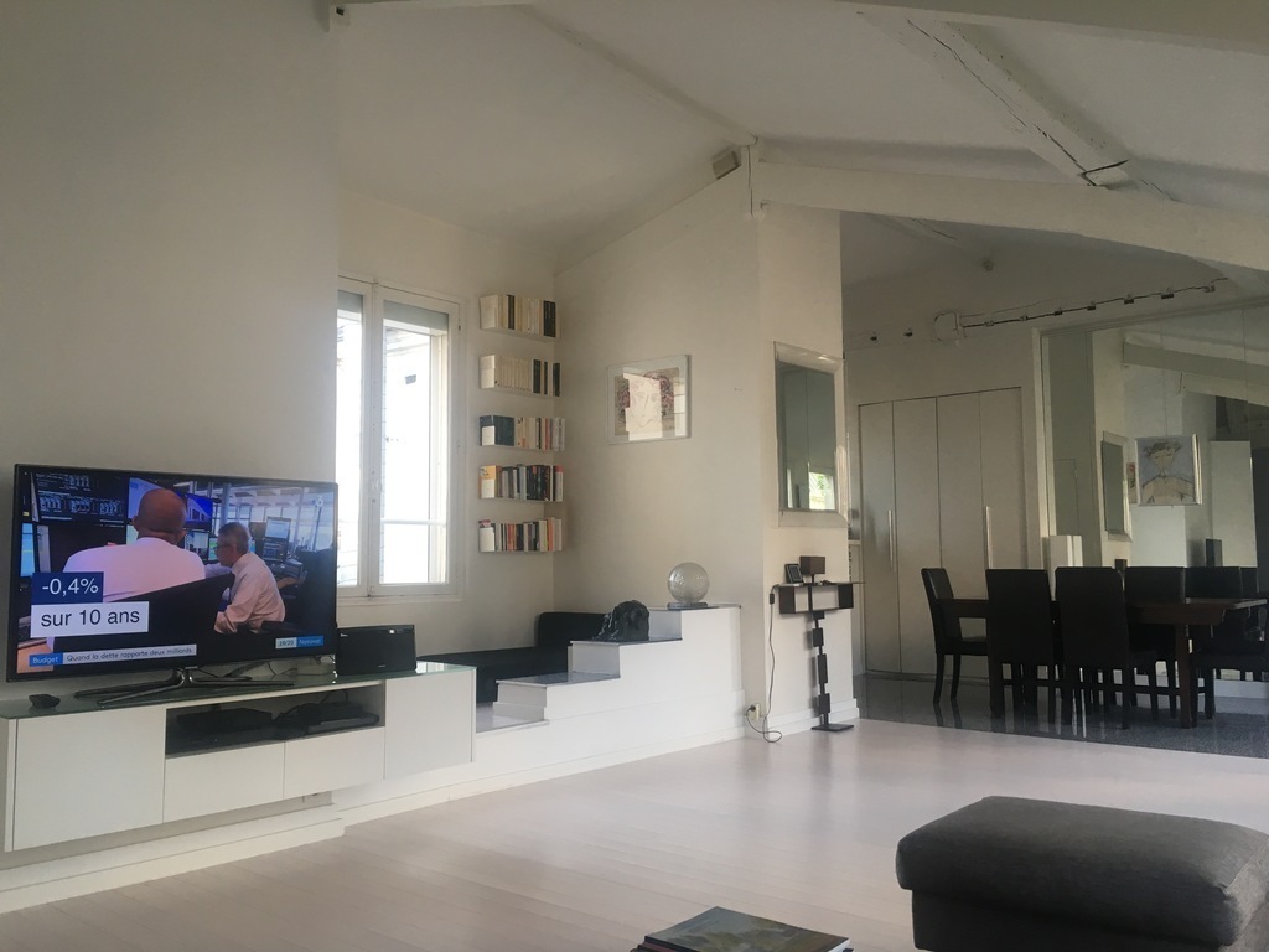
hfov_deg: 61.7
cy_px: 476
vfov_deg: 48.2
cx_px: 634
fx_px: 1063
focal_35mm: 29
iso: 32
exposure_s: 1/33
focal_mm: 4.15
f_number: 2.2
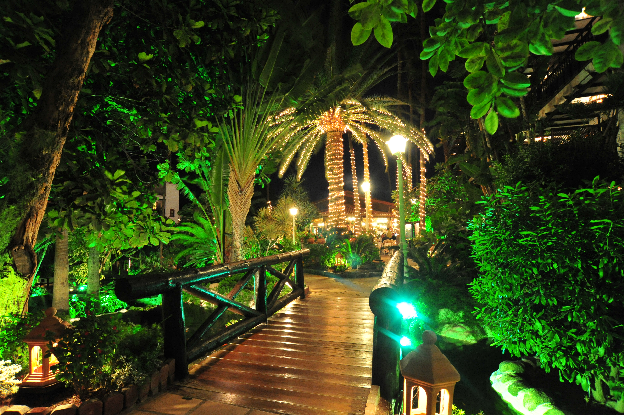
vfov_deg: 67.3
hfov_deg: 90.0
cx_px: 312
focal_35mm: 18
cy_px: 208
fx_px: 312
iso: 6400
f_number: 9.5
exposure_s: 1/4
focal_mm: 18
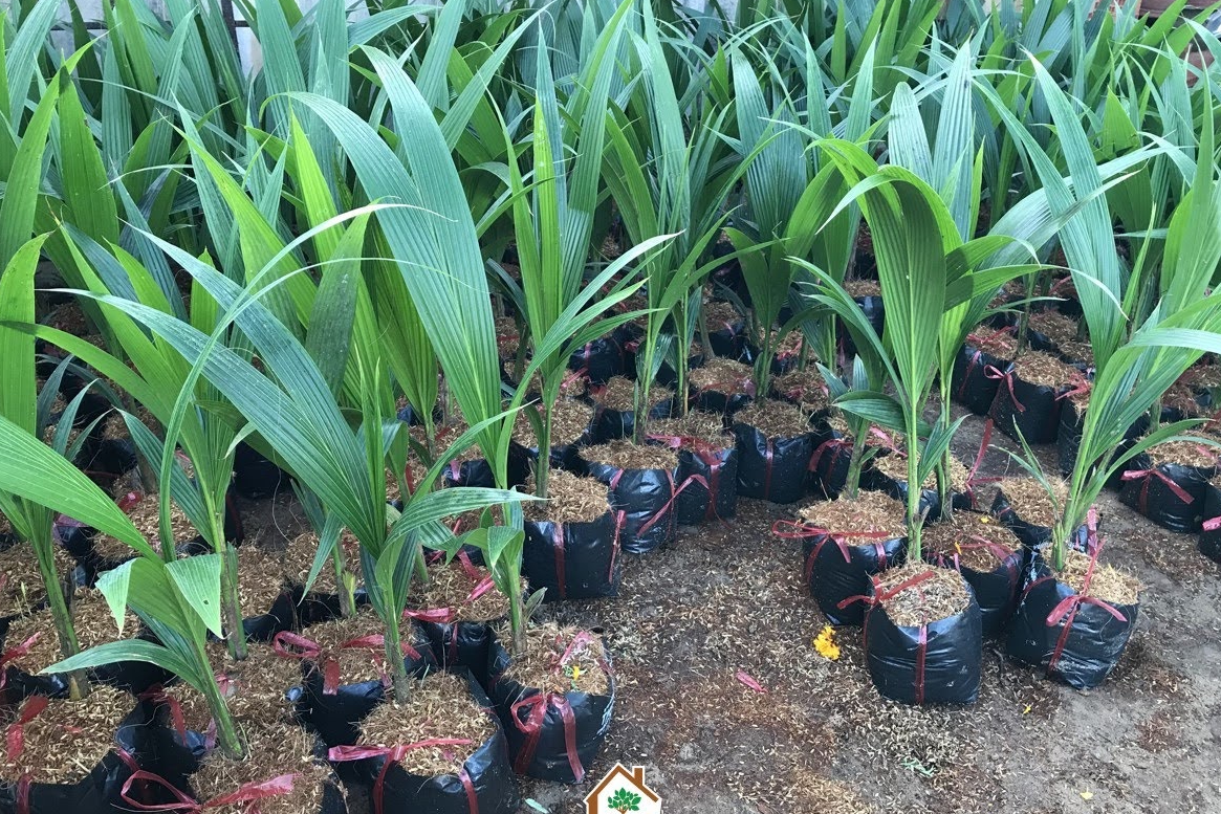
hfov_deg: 61.9
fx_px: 1018
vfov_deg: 43.6
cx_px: 622
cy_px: 431
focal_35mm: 30
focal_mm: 4
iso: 25
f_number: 1.8
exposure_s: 1/33
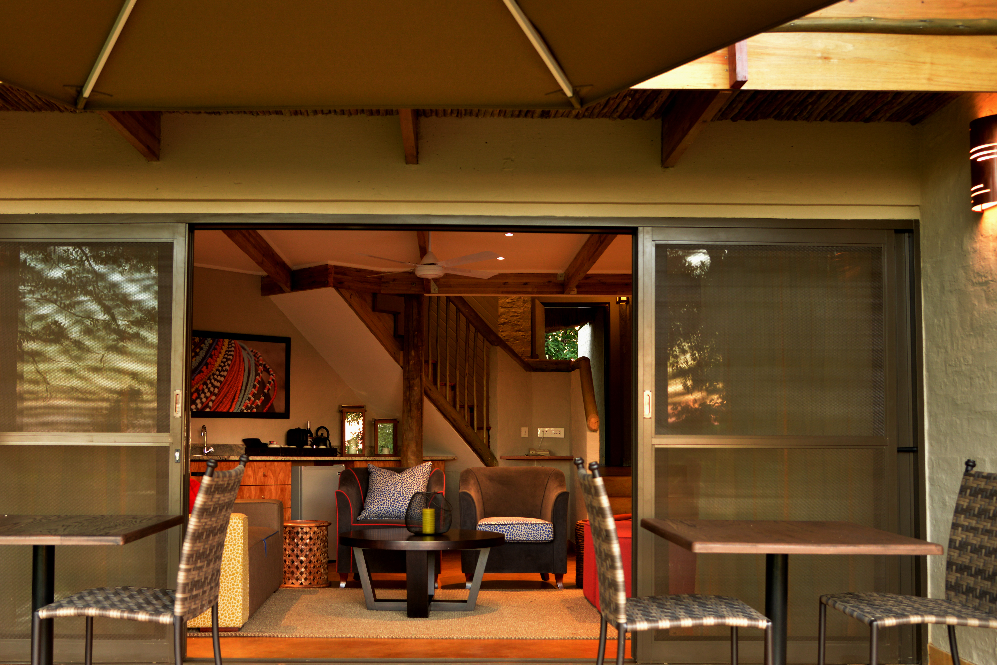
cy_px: 388
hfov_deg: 49.5
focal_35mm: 39
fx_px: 1080
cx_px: 449
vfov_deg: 34.2
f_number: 4.5
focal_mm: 31
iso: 400
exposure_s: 1/8
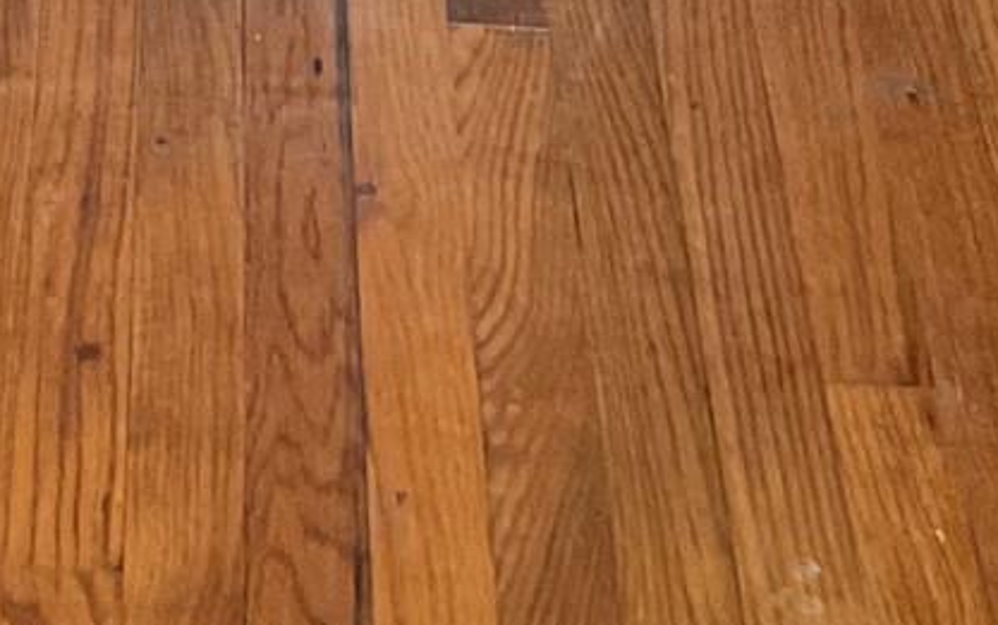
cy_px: -1044
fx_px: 4109
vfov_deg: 7.8
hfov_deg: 13.7
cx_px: 132
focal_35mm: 151
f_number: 1.8
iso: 125
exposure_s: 1/60
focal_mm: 3
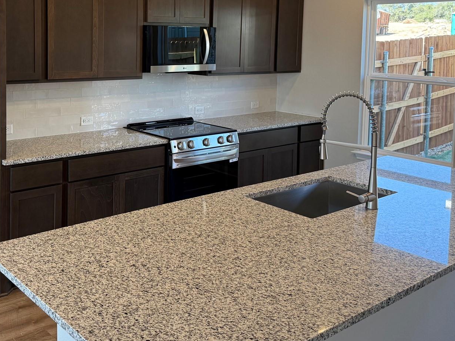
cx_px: 145
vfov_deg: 35.1
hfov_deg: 45.9
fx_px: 526
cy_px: 82
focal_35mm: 40
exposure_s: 1/216
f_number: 1.78
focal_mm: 6.76
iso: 160
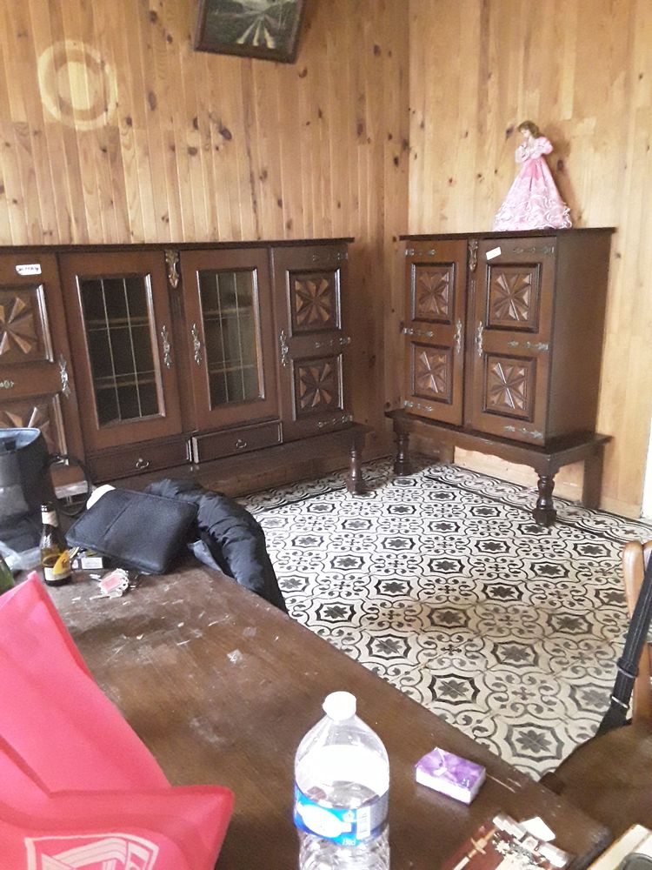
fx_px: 678
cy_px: 435
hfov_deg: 51.4
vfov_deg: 65.3
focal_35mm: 27
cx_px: 326
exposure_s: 1/17
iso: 1250
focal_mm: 2.91
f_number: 1.9
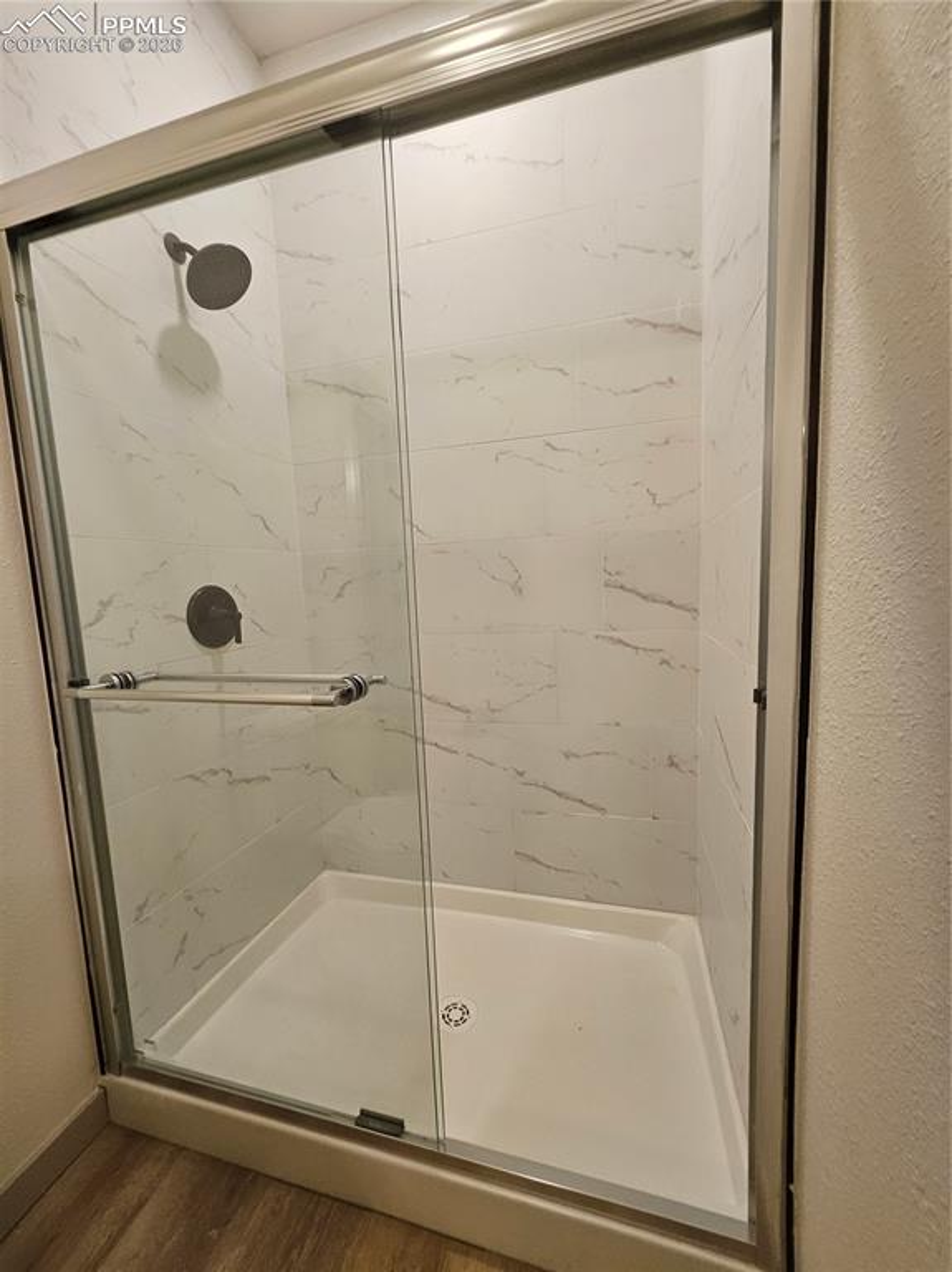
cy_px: 636
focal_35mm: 13
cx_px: 476
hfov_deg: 89.9
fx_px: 477
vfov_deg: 106.2
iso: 100
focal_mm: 1.74
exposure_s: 1/60
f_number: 2.2
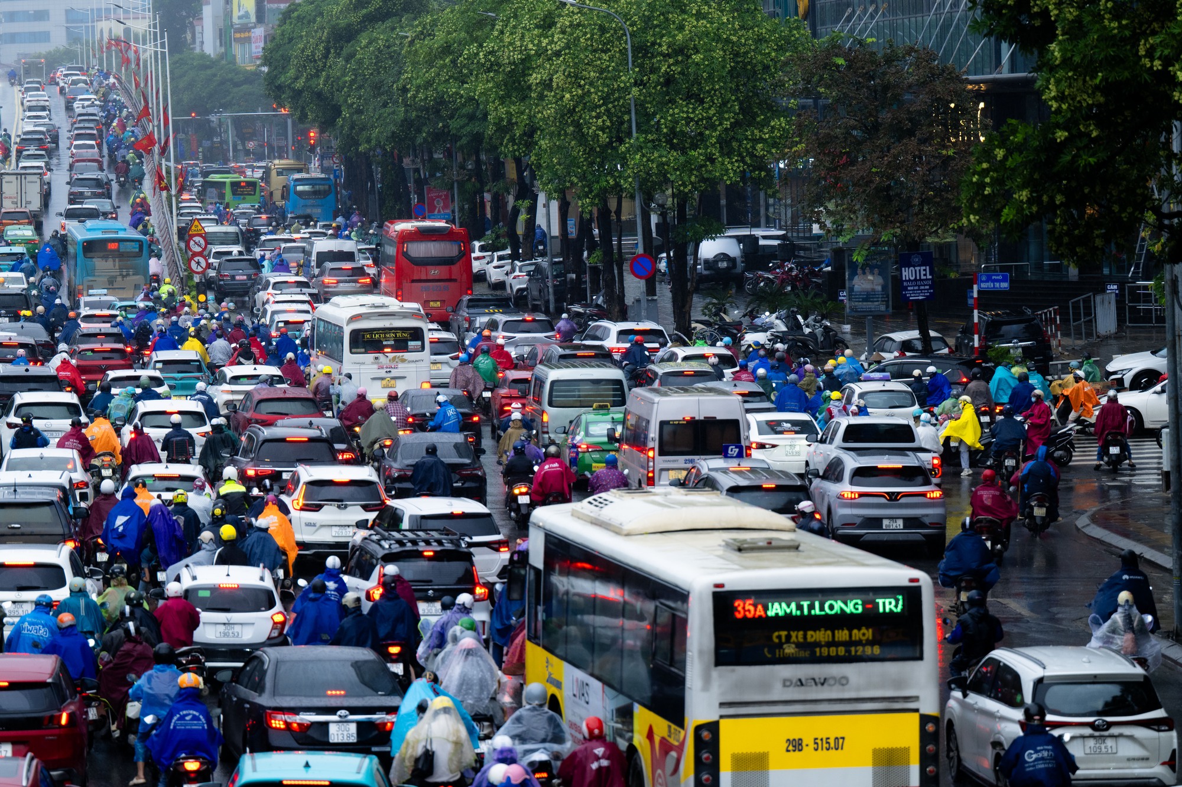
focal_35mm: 135
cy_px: 394
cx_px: 591
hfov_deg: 15.2
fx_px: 4431
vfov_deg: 10.2
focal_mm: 90
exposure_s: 1/400
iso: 250
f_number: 2.8
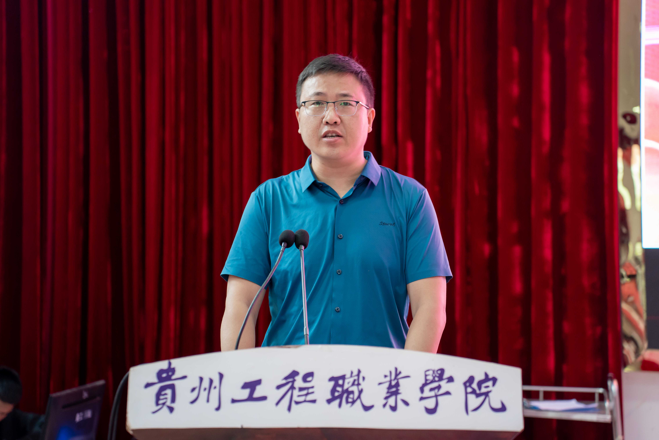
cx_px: 330
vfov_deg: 20.9
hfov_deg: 31.0
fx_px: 1190
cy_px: 220
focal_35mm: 65
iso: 1250
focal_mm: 65
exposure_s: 1/100
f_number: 2.8
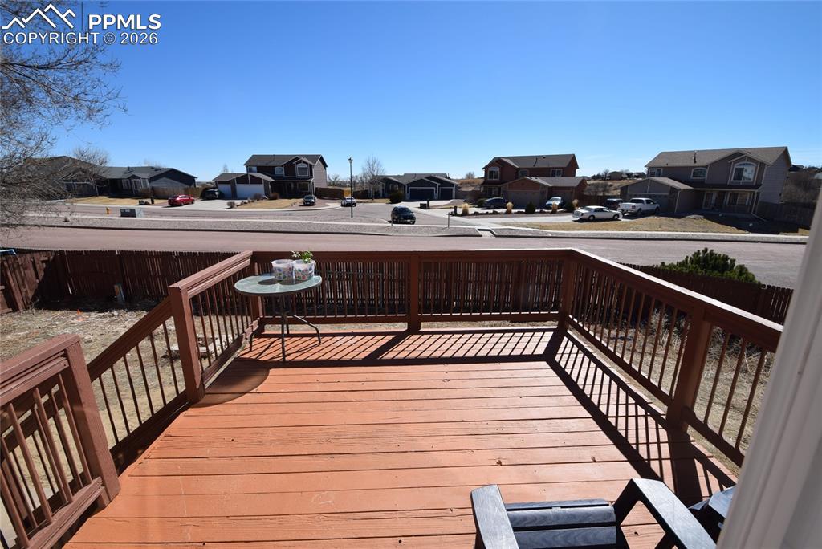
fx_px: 343
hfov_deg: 100.4
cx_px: 411
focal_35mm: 15
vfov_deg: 77.4
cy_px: 274
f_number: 10
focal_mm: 10
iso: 200
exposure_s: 1/400
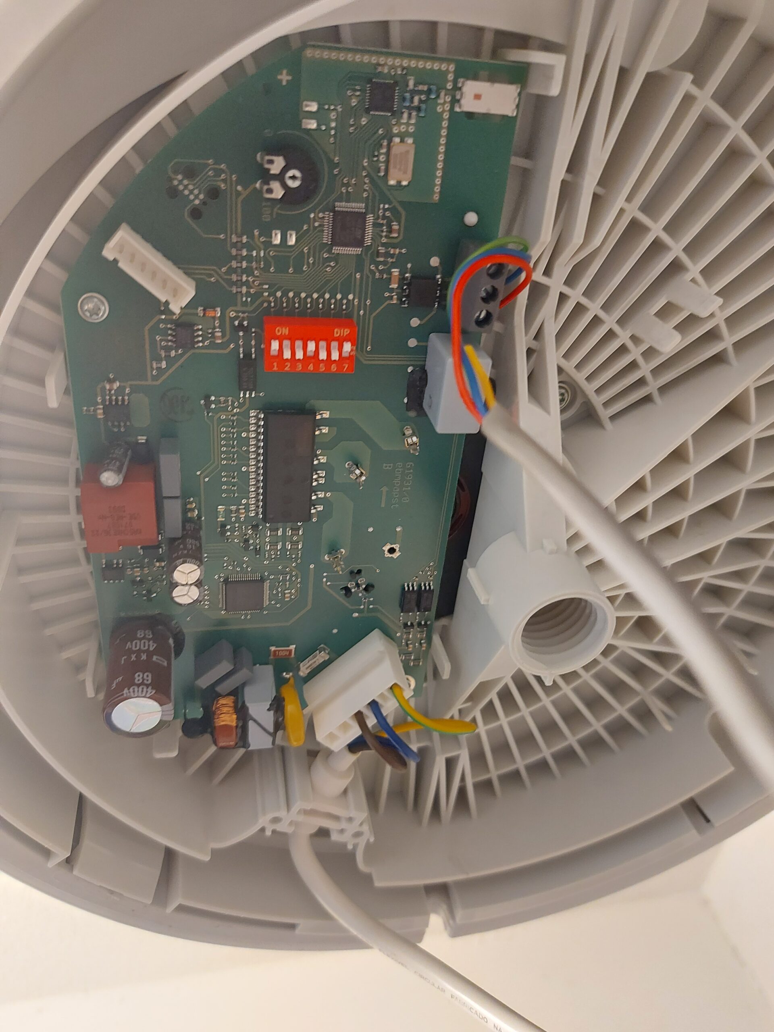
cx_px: 387
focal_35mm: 24
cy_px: 516
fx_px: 716
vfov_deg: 71.6
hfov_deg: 56.8
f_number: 1.8
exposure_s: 1/25
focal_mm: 5.23
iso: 400
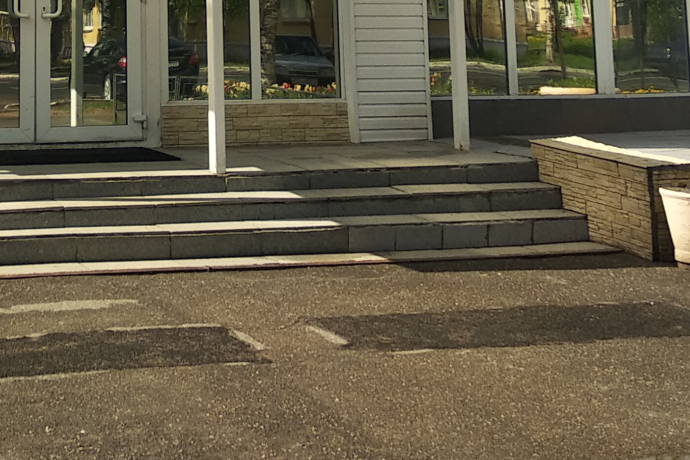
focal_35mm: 77
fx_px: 1476
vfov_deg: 16.3
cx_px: 91
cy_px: -209
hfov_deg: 25.6
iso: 100
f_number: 2.2
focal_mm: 3.81
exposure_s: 1/1114
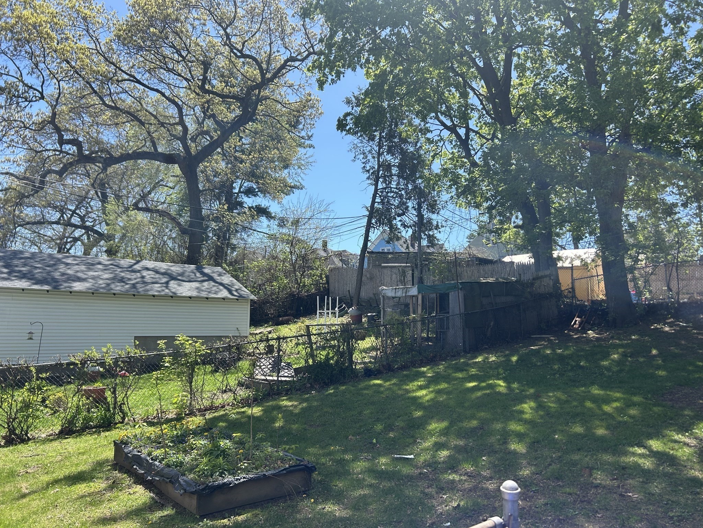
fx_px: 528
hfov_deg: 67.3
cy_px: 264
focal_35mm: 26
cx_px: 352
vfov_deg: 53.1
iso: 50
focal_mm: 5.7
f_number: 1.5
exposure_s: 1/1972
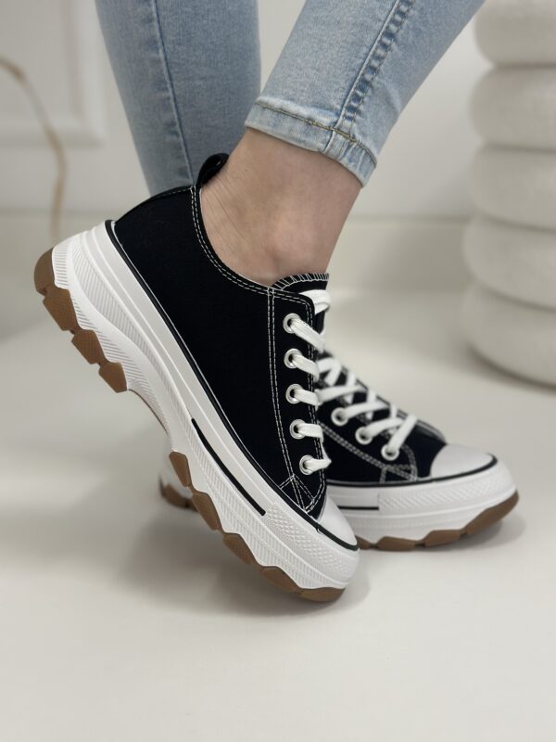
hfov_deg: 30.3
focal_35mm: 48
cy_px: 371
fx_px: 1028
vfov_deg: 39.7
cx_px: 278
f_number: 1.78
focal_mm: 6.86
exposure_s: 1/100
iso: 125
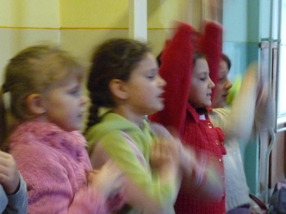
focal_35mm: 128
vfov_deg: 11.6
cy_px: 107
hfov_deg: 15.4
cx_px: 143
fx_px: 1058
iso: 800
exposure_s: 1/13
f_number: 3.4
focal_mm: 12.8
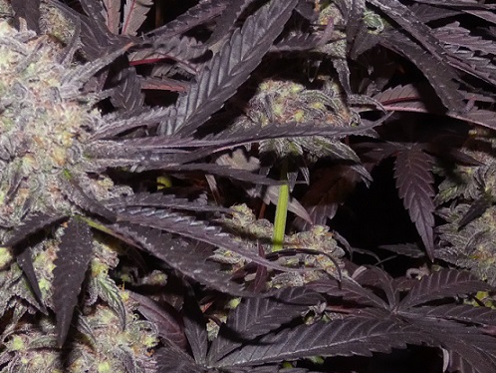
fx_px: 1778
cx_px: 202
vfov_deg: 11.8
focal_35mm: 124
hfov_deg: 15.9
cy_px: -1
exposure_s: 1/60
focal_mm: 9
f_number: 3.9
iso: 800
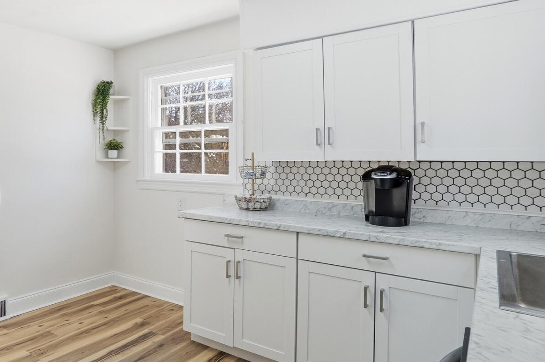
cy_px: 147
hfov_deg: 66.1
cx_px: 121
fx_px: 378
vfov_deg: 50.9
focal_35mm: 25
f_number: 4
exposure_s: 1/1600
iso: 100
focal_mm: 10
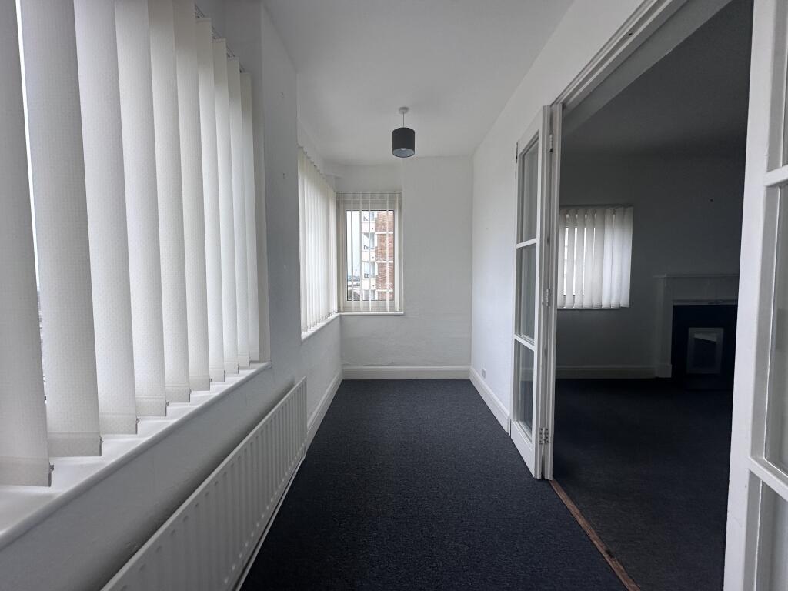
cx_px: 394
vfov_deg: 85.7
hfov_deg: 102.1
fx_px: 319
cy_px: 296
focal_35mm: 14
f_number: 2.2
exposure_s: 1/99
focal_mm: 2.22
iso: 80
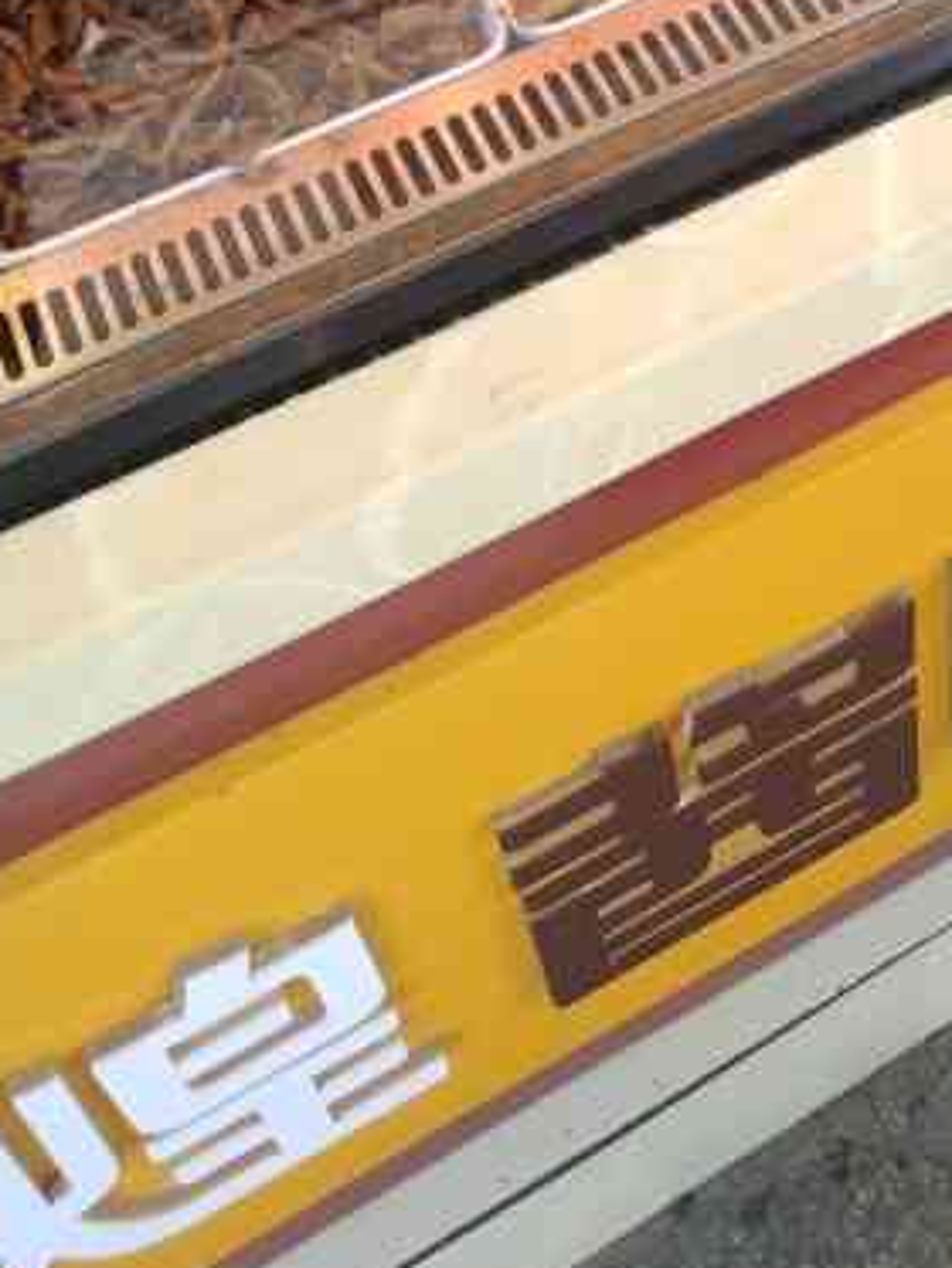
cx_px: 836
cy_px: -250
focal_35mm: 60
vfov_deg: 28.1
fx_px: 2199
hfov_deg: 23.8
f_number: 1.9
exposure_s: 1/333
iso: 100
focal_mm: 3.94
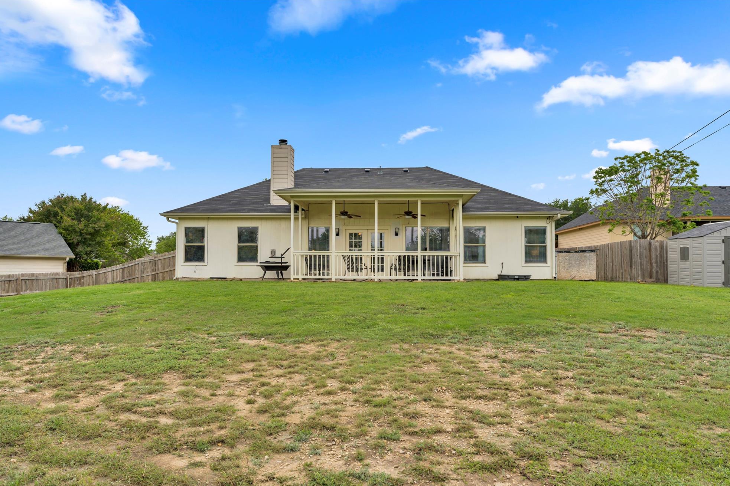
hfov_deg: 71.5
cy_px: 252
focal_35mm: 25
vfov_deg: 51.3
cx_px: 362
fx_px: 507
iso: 100
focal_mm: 24
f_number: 9
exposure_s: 1/60
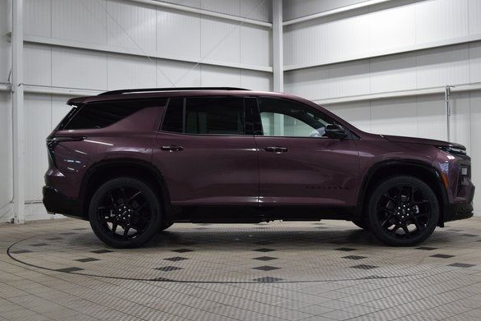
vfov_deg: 28.3
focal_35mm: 48
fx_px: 635
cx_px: 257
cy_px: 160
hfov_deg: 41.4
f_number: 8
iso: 1600
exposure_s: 1/60
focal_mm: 29
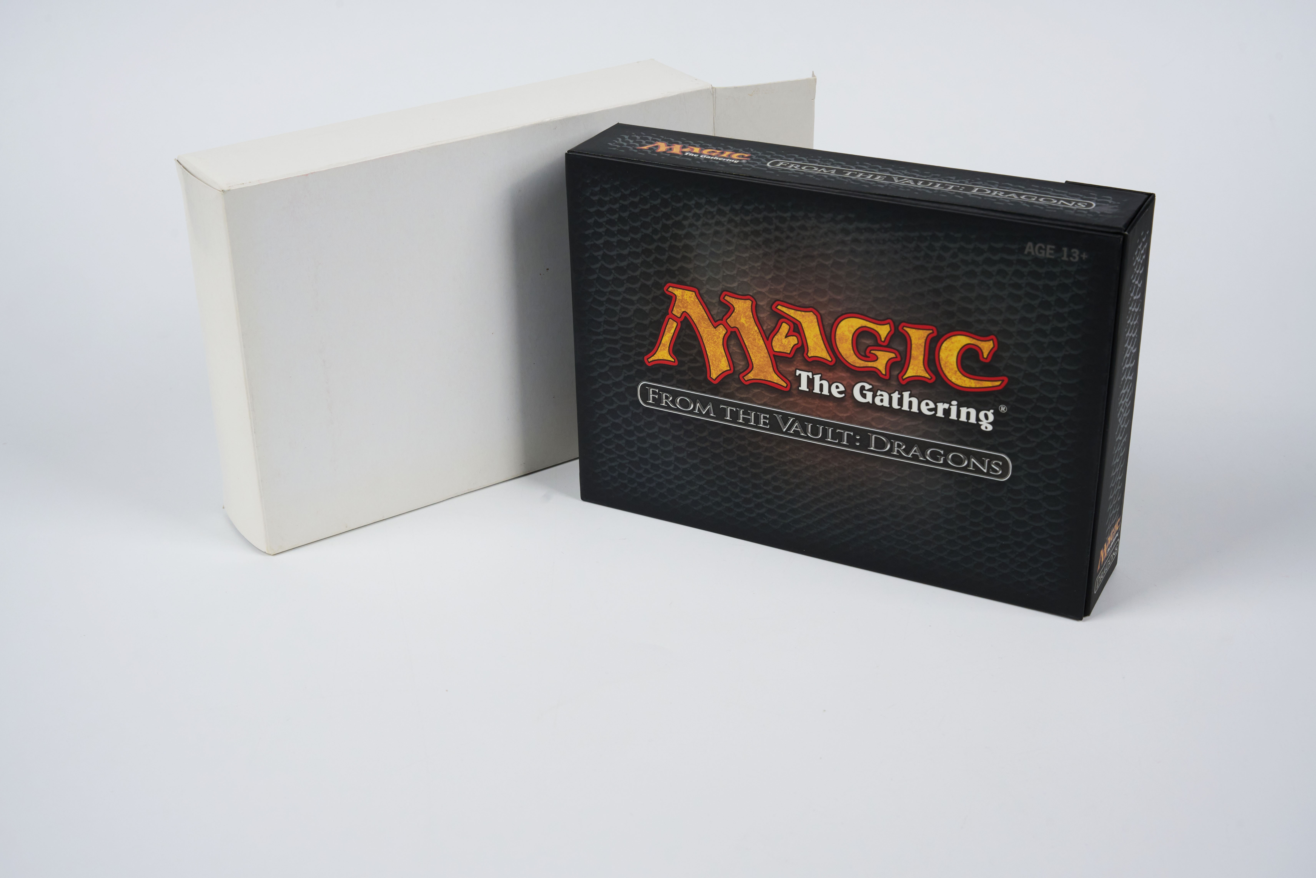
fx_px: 1740
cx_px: 658
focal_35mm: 48
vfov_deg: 28.3
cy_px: 439
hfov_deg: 41.4
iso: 800
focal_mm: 47.6
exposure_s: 1/50
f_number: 13
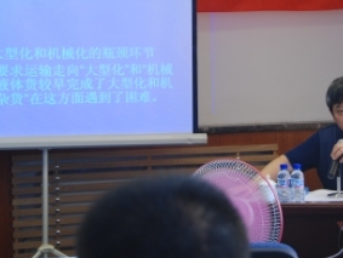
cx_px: 246
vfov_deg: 14.1
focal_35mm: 105
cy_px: 88
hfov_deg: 18.6
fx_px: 1042
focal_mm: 46
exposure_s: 1/15
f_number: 5.6
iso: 200
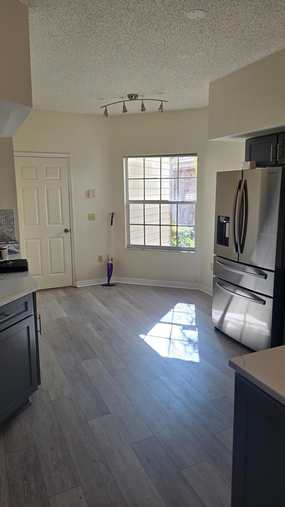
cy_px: 253
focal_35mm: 26
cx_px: 144
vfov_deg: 71.9
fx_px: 349
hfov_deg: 44.4
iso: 32
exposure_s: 1/120
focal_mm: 6.3
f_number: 1.7
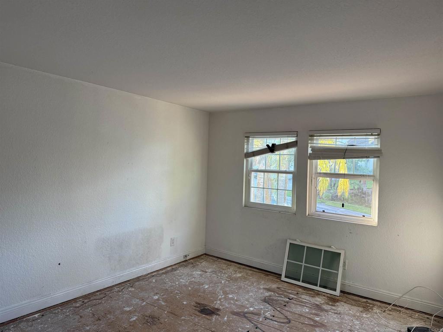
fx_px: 307
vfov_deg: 56.8
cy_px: 166
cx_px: 222
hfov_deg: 71.6
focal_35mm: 24
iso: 160
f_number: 1.78
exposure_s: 1/120
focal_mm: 6.76
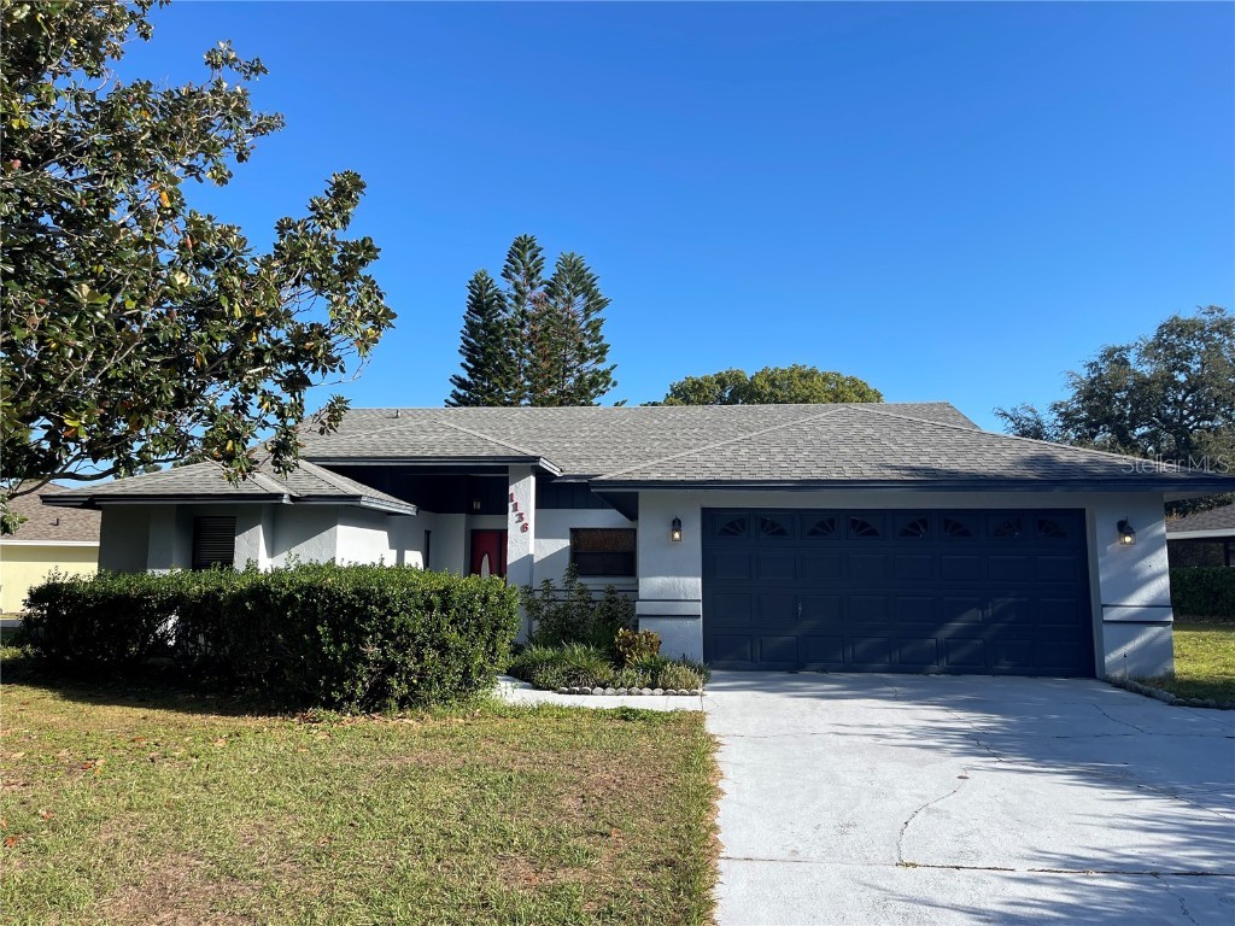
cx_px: 618
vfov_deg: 53.1
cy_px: 463
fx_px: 928
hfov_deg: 67.3
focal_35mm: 26
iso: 32
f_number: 1.6
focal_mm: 5.1
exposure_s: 1/2288
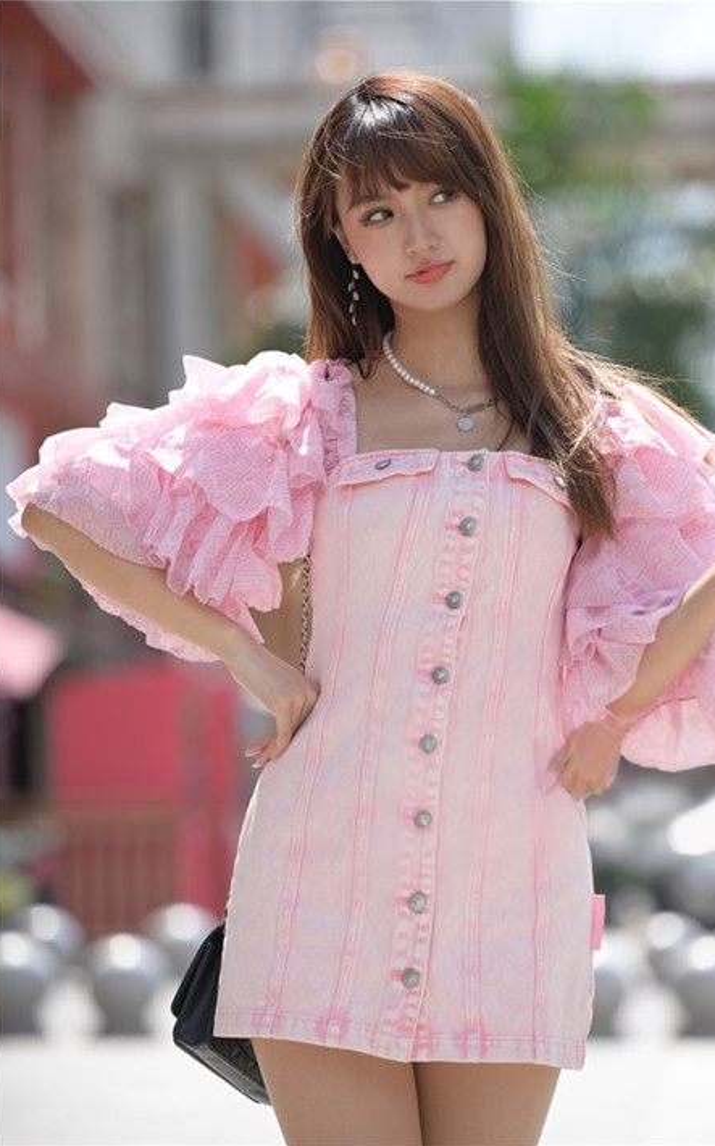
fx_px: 5588
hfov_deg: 7.3
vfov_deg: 11.7
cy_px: 573
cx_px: 375
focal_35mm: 179
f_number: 4
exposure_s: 1/500
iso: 100
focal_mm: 175
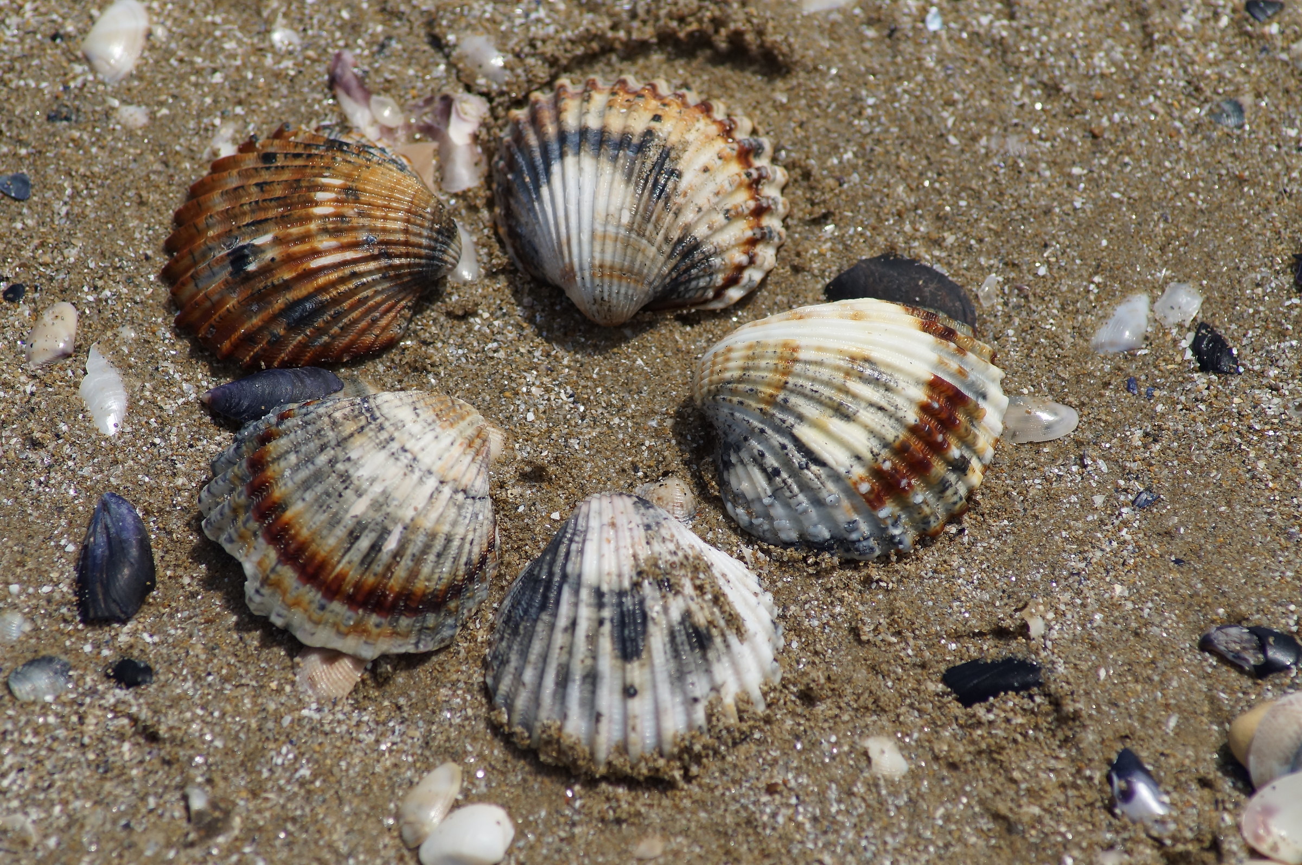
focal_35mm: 270
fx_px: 9753
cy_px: 432
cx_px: 651
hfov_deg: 7.6
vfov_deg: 5.1
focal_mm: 180
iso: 400
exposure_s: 1/2000
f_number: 8
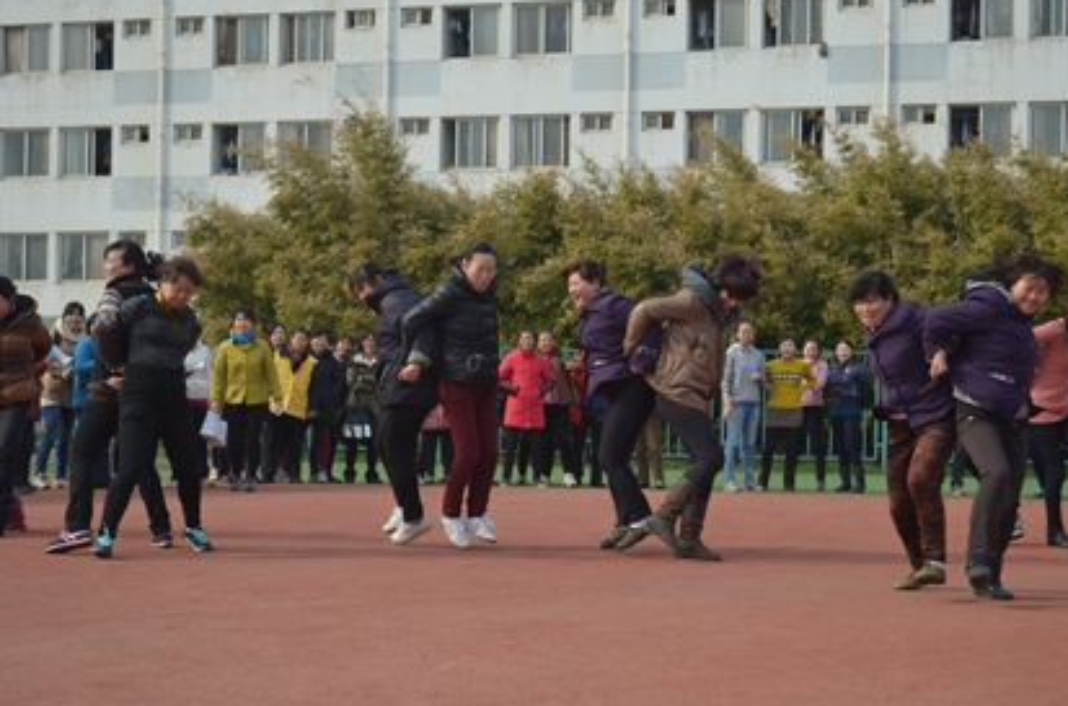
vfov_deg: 19.6
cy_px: 415
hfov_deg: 29.3
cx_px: 564
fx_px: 2042
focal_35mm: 69
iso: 140
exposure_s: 1/500
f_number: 5
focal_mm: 38
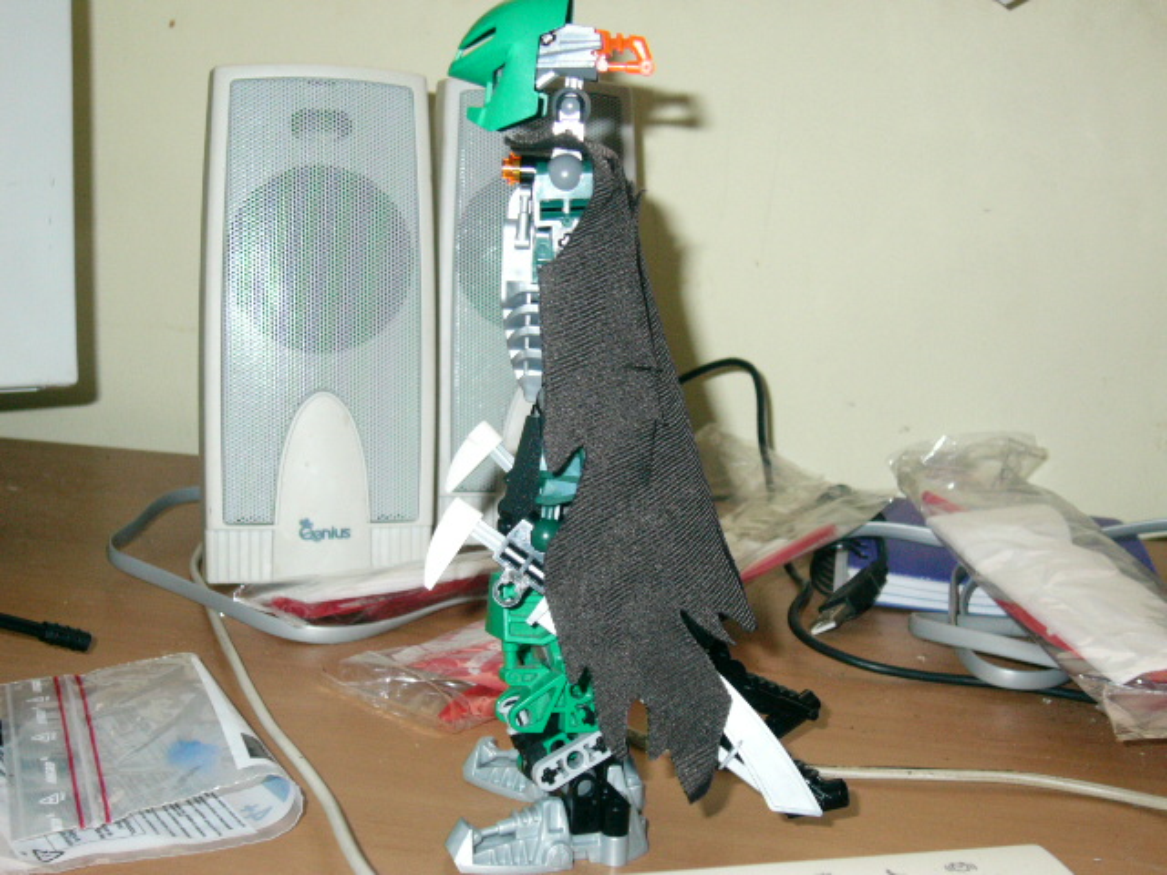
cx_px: 584
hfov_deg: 36.2
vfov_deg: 27.5
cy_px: 438
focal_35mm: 53
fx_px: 1787
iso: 200
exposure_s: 1/60
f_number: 3.4
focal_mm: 8.8
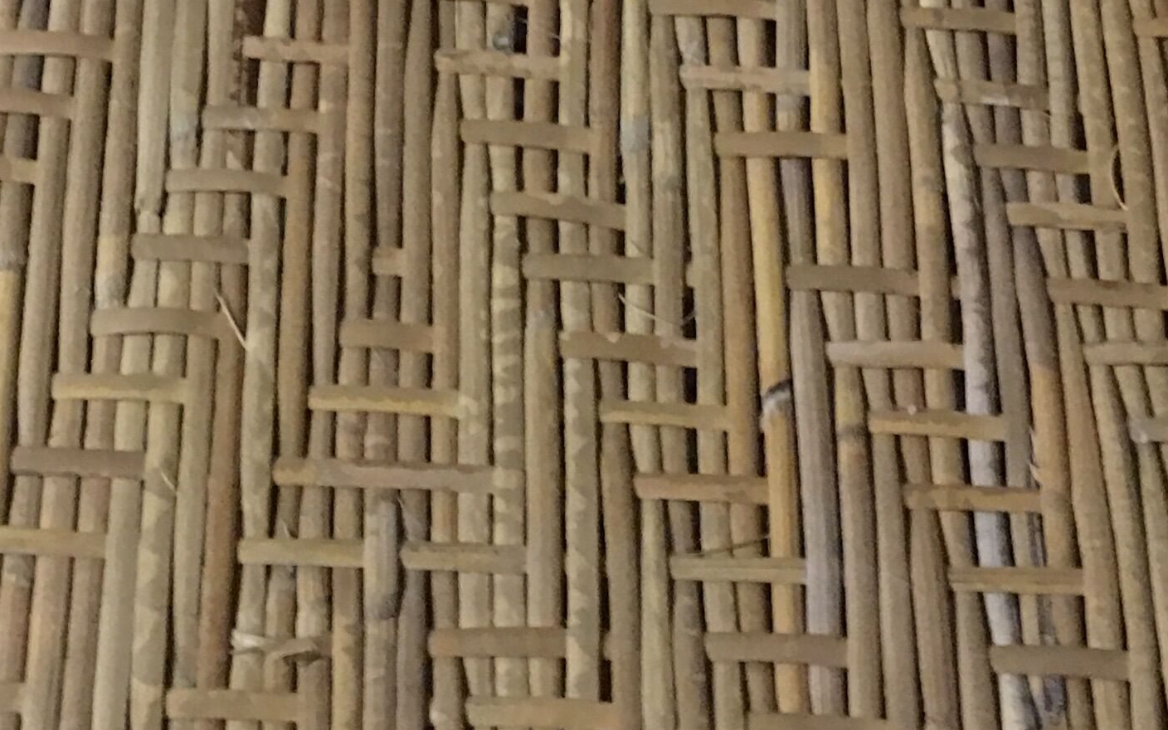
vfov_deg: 14.8
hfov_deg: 23.3
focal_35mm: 88
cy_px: 161
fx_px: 2801
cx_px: 267
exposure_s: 1/4
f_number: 2.2
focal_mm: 4.15
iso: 125
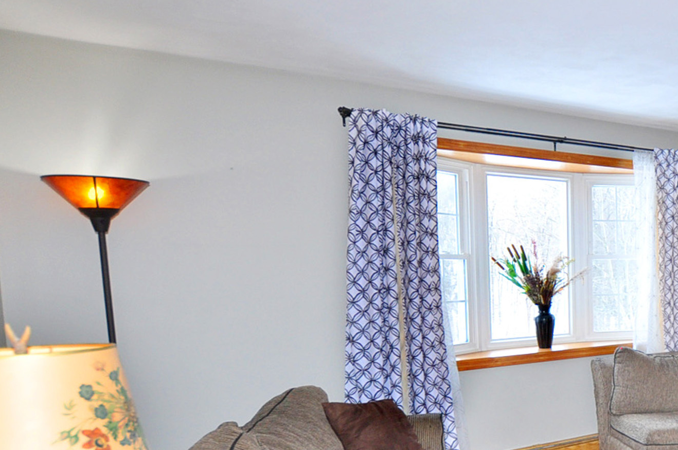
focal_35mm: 33
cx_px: 708
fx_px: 621
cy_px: 371
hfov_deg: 46.0
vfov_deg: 38.1
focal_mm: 10
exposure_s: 1/100
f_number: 4
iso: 400
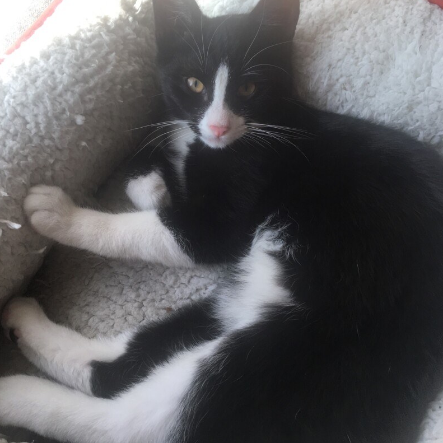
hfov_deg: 47.2
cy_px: 200
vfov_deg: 47.2
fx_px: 507
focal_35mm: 35
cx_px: 221
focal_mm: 4.15
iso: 40
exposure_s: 1/120
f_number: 2.2
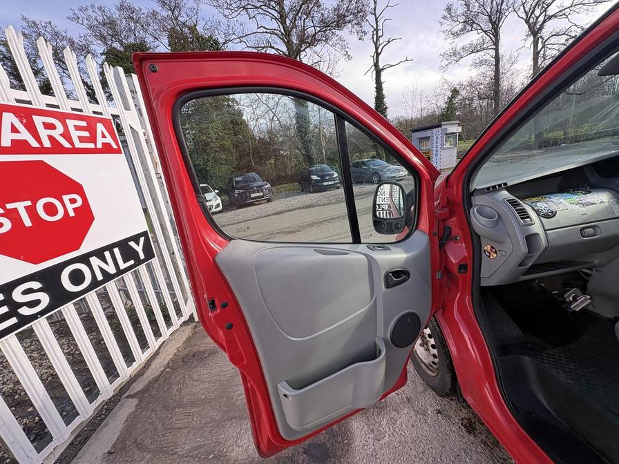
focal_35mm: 14
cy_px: 232
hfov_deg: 102.1
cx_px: 310
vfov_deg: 85.7
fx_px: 250
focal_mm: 2.22
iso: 40
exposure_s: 1/167
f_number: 2.2
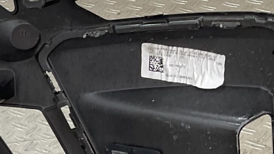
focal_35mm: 111
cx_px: -132
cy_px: 116
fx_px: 806
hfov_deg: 17.4
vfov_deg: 10.9
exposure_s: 1/120
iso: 32
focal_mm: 3
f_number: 1.8
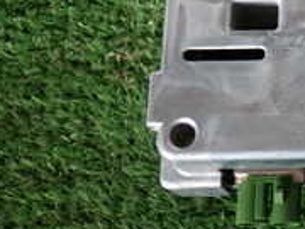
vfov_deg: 11.4
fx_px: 1119
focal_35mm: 127
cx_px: 500
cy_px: -58
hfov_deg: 14.2
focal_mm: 6.83
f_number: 2.7
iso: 200
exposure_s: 1/80
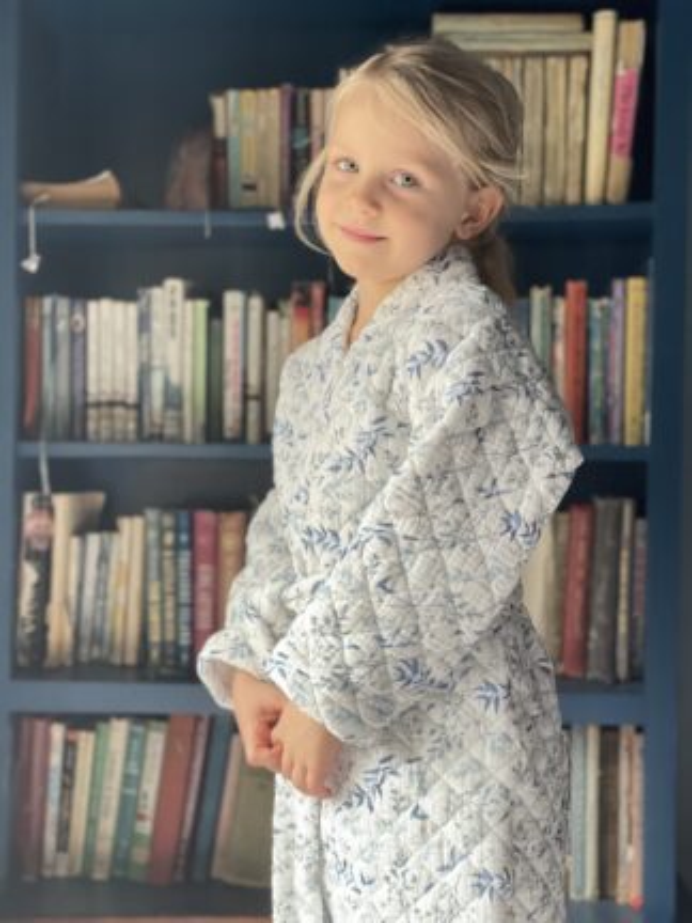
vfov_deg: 36.8
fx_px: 1386
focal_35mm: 52
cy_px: 462
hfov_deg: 28.0
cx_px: 346
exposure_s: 1/40
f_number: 2
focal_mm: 6
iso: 200
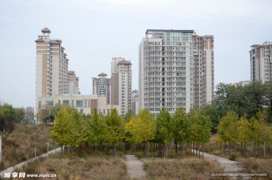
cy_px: 90
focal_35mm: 60
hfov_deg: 33.5
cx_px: 136
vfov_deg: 22.5
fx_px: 452
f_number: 5.6
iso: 200
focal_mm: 40
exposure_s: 1/320
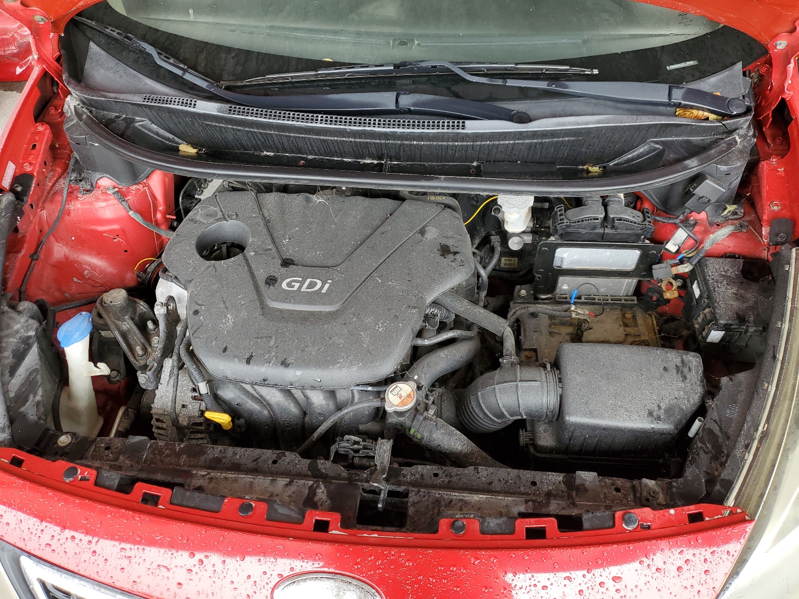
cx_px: 400
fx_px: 600
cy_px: 300
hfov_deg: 67.3
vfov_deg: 53.1
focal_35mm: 26
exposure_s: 1/60.2
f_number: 1.5
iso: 53
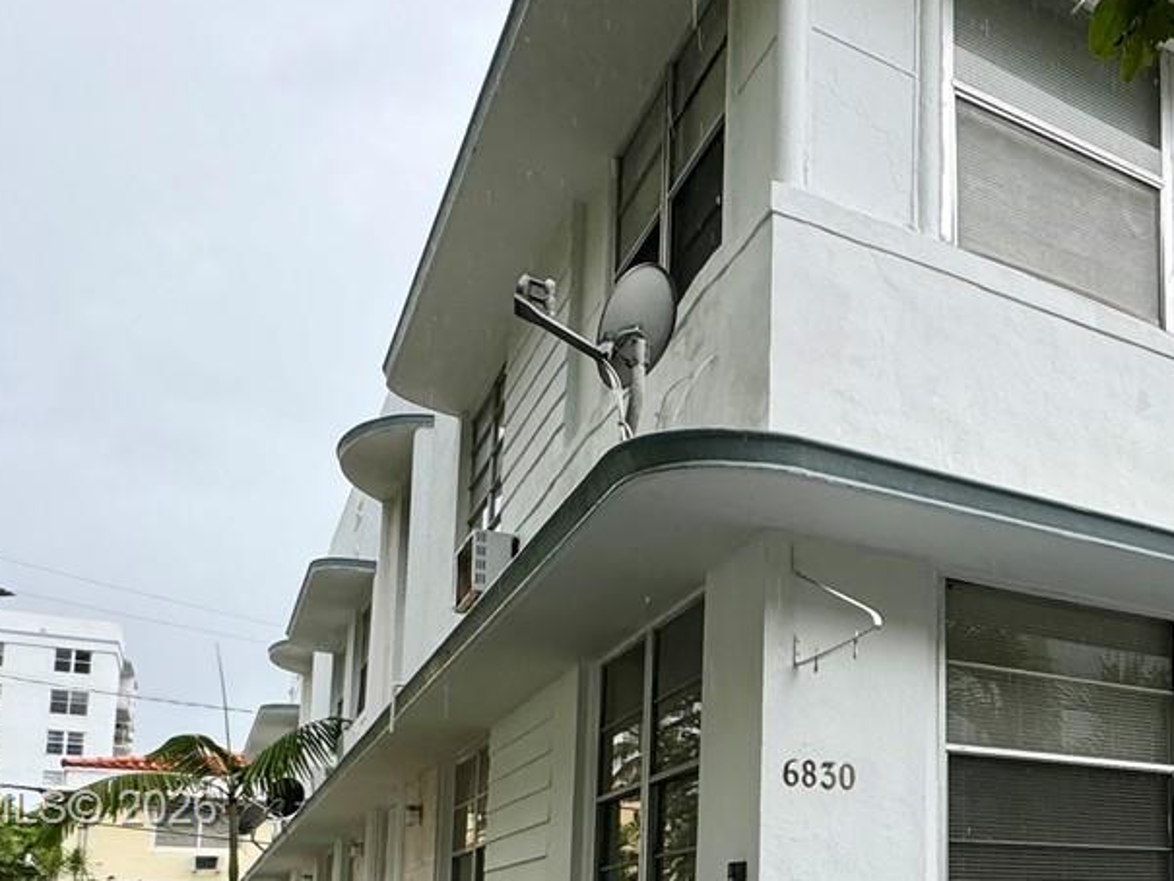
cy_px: 811
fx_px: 1255
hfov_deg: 43.3
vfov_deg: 36.1
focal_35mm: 37
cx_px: 1166
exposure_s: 1/229
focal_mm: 2.22
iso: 40
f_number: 2.2
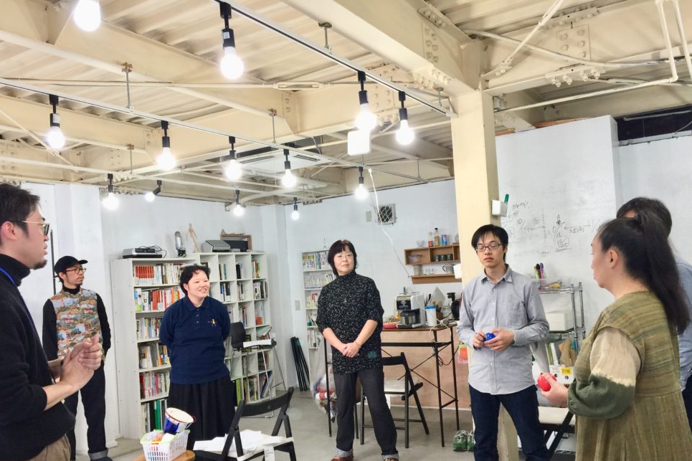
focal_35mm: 32
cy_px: 275
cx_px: 334
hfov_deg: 58.7
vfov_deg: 40.9
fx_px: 615
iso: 32
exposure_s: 1/30
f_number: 2.2
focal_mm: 4.15
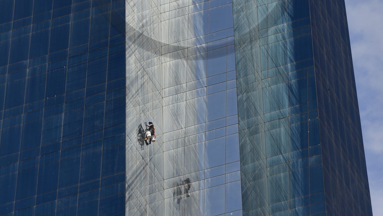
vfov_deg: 4.8
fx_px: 2570
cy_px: -53
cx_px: 192
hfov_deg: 8.5
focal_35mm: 253
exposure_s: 1/320
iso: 200
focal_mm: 160
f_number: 13
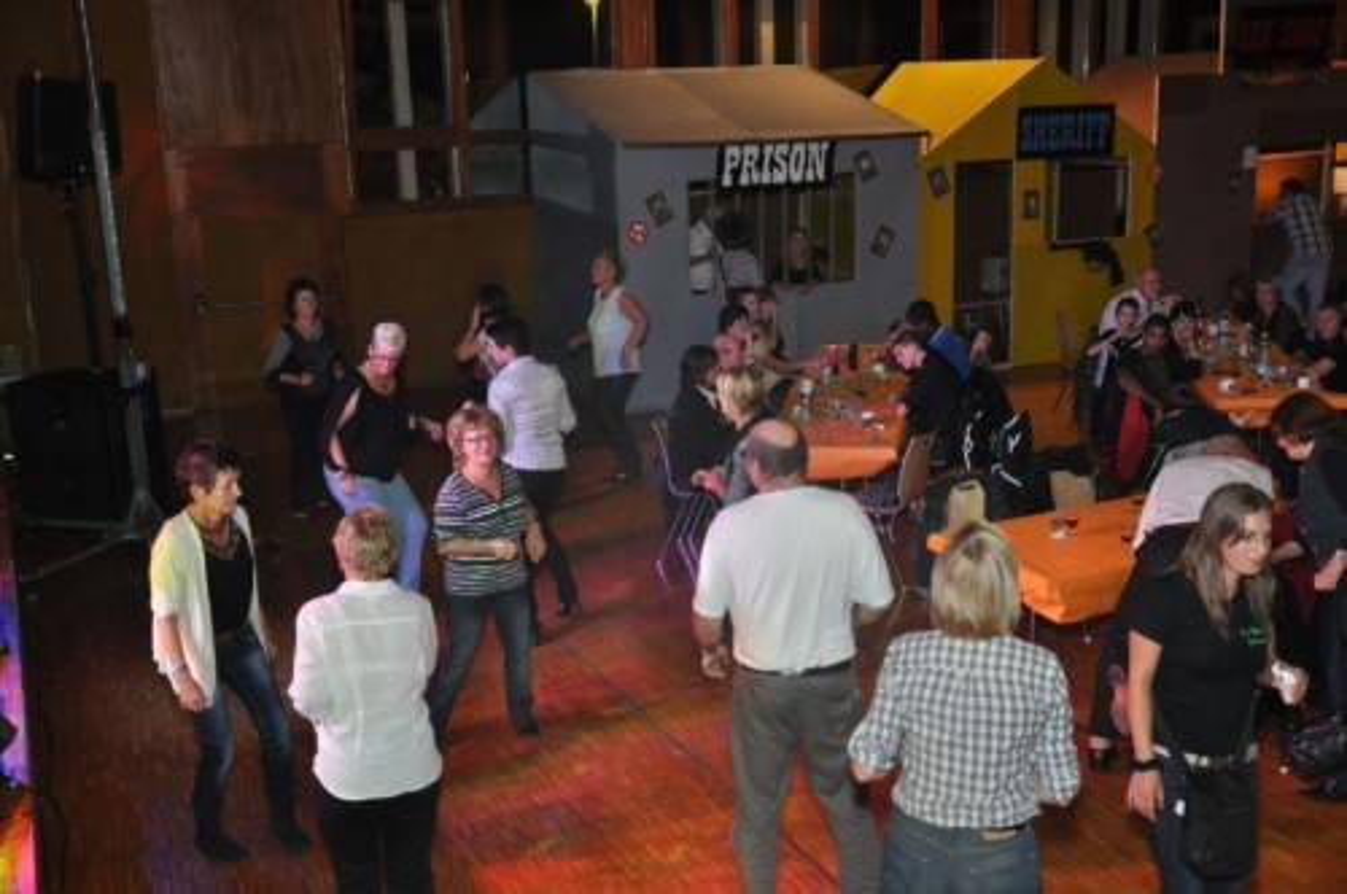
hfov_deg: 49.6
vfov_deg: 34.1
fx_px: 1457
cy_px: 447
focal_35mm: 39
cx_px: 674
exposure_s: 1/60
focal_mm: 26
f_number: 4
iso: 800
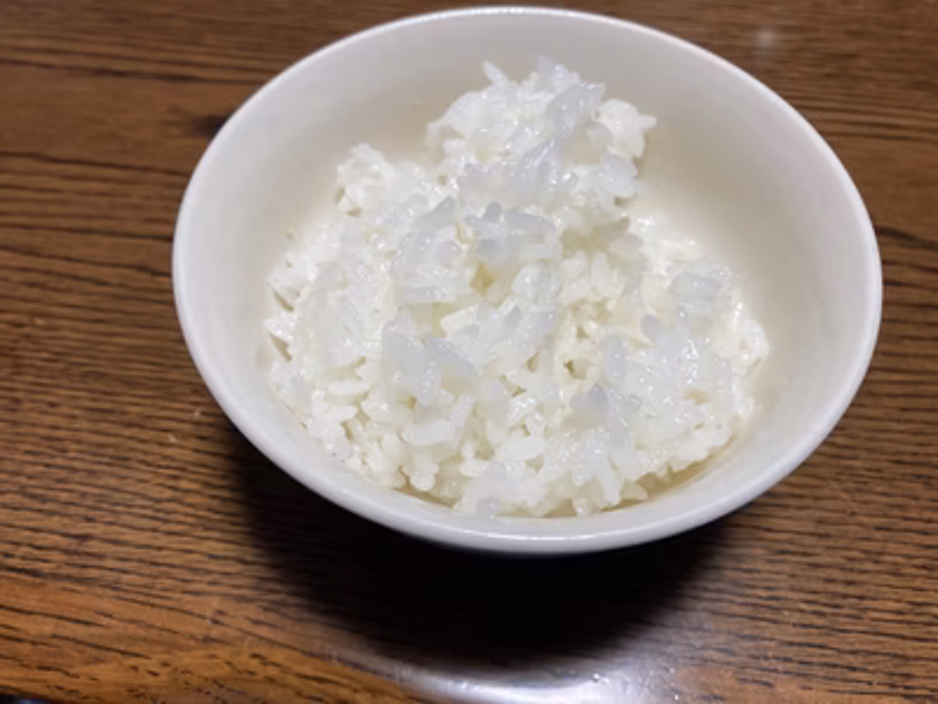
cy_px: 352
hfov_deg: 63.4
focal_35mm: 28
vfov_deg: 49.7
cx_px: 469
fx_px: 759
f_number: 1.8
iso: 64
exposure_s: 1/60
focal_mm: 3.99
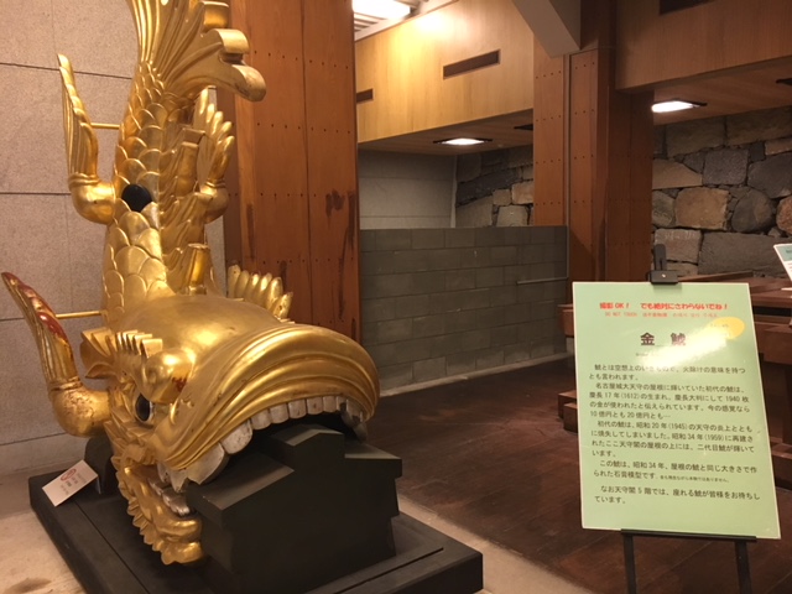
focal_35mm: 29
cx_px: 396
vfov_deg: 48.2
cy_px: 297
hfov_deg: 61.7
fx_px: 664
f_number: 2.2
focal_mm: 4.15
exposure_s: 1/24
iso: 200
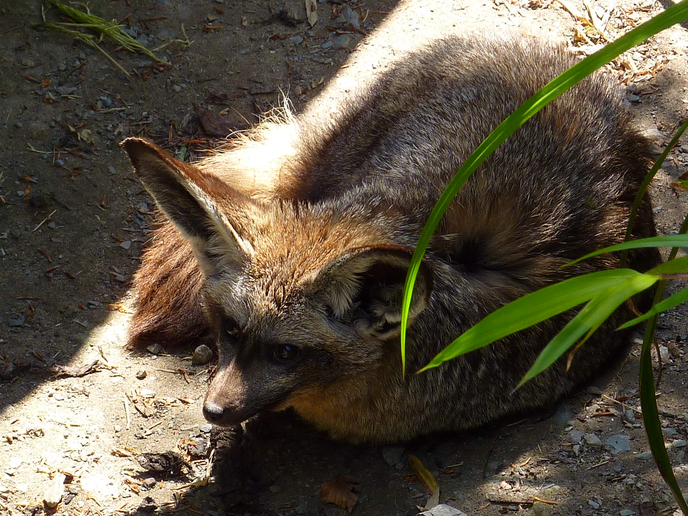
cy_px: 260
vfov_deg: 8.2
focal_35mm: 182
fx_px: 3618
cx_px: 338
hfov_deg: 10.9
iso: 80
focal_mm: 15.8
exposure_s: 1/100
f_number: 4.3
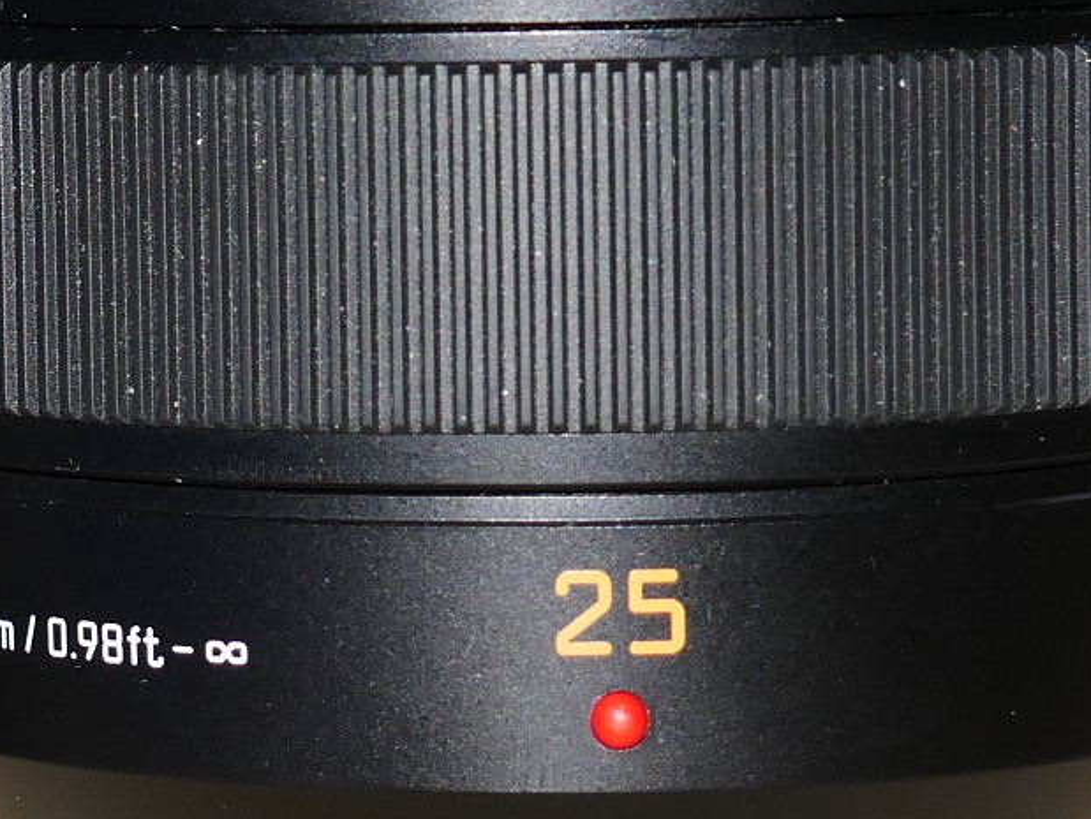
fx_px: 6780
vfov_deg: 6.9
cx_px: -615
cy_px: 157
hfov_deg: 8.9
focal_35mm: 215
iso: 320
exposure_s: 1/60
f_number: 5.4
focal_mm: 29
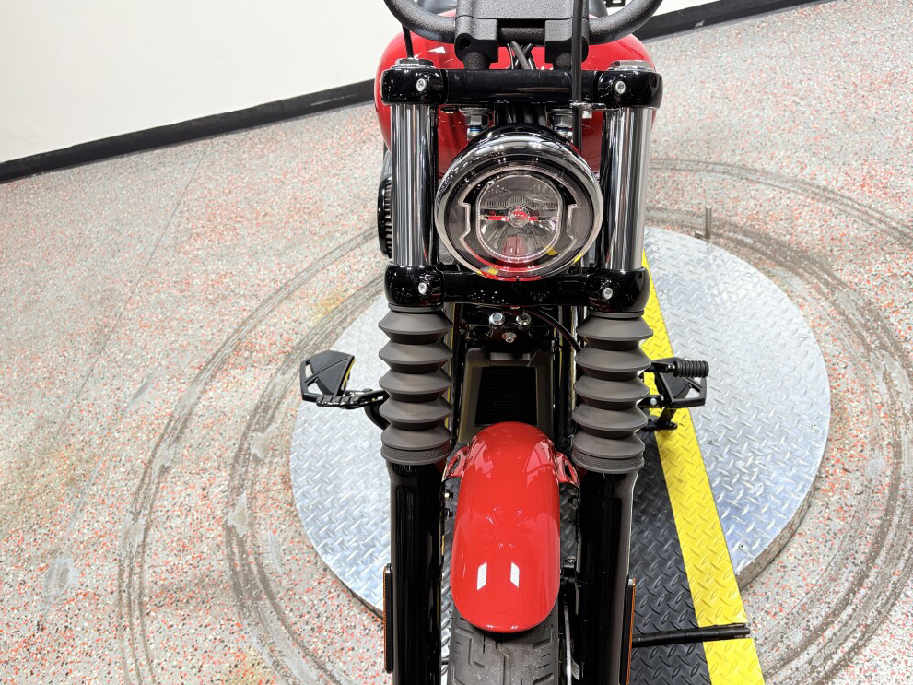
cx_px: 490
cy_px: 335
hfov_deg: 63.4
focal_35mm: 28
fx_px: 738
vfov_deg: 49.7
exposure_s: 1/120
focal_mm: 5.96
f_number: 1.6
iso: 64
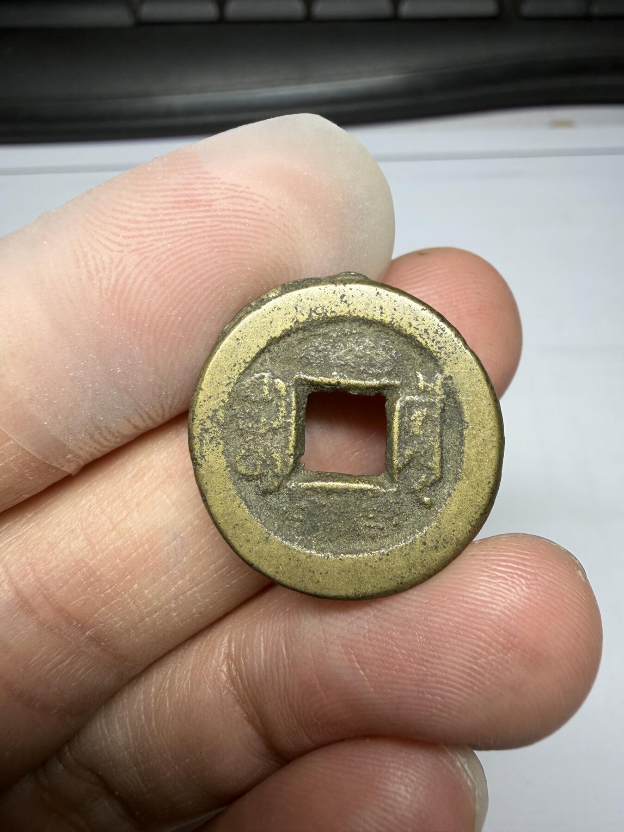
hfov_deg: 53.1
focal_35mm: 26
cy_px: 416
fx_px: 625
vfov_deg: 67.3
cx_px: 312
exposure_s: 1/121
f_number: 2.2
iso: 64
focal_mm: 2.22
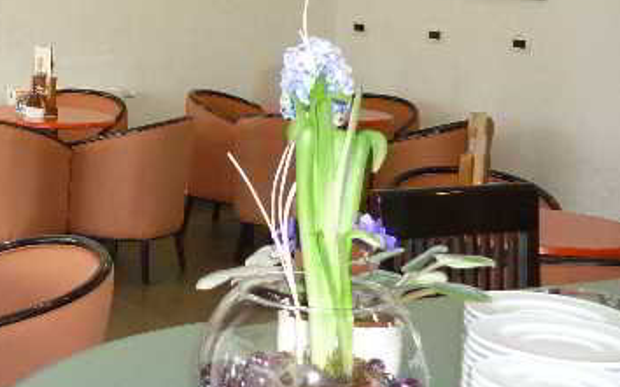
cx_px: -12
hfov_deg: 24.8
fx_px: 1334
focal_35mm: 79
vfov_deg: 16.3
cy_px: 49
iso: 200
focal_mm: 5.5
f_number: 2.8
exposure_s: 1/30
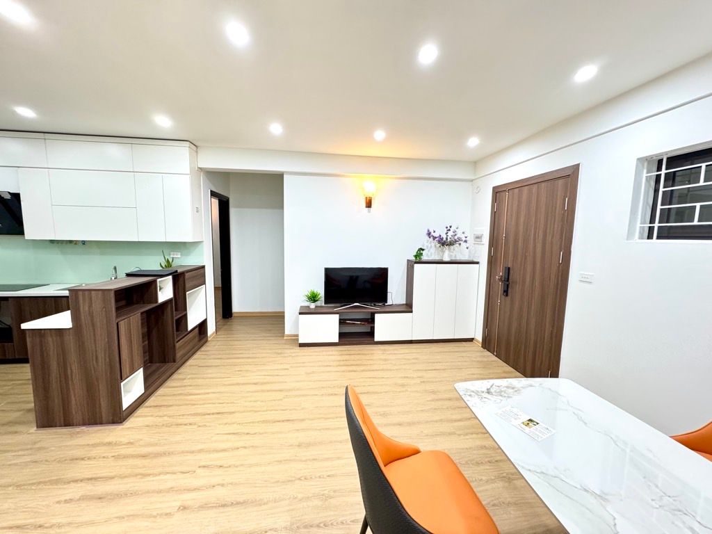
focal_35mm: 14
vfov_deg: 85.7
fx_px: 288
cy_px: 267
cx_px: 356
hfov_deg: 102.1
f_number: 2.2
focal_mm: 2.22
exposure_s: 1/50
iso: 250
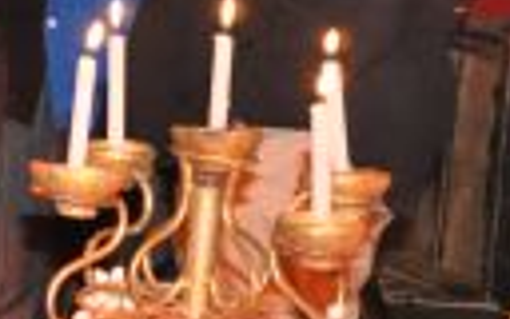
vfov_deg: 6.5
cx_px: -645
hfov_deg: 9.5
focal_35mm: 200
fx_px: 2780
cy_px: -8
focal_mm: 28
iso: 800
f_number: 4
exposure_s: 1/60
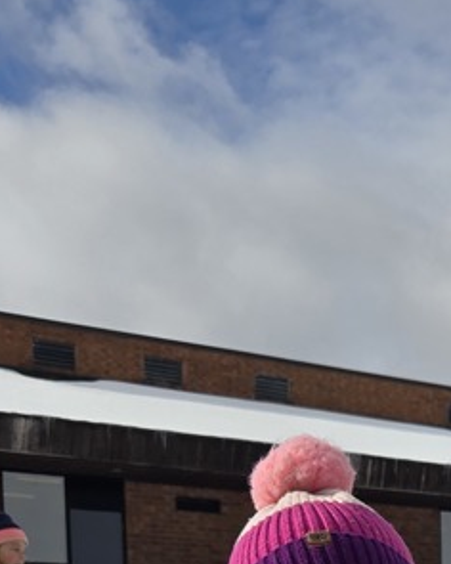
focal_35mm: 78
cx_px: 575
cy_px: 759
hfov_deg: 18.4
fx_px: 1301
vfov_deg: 21.7
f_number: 1.8
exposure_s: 1/4185
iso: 25
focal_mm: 5.4
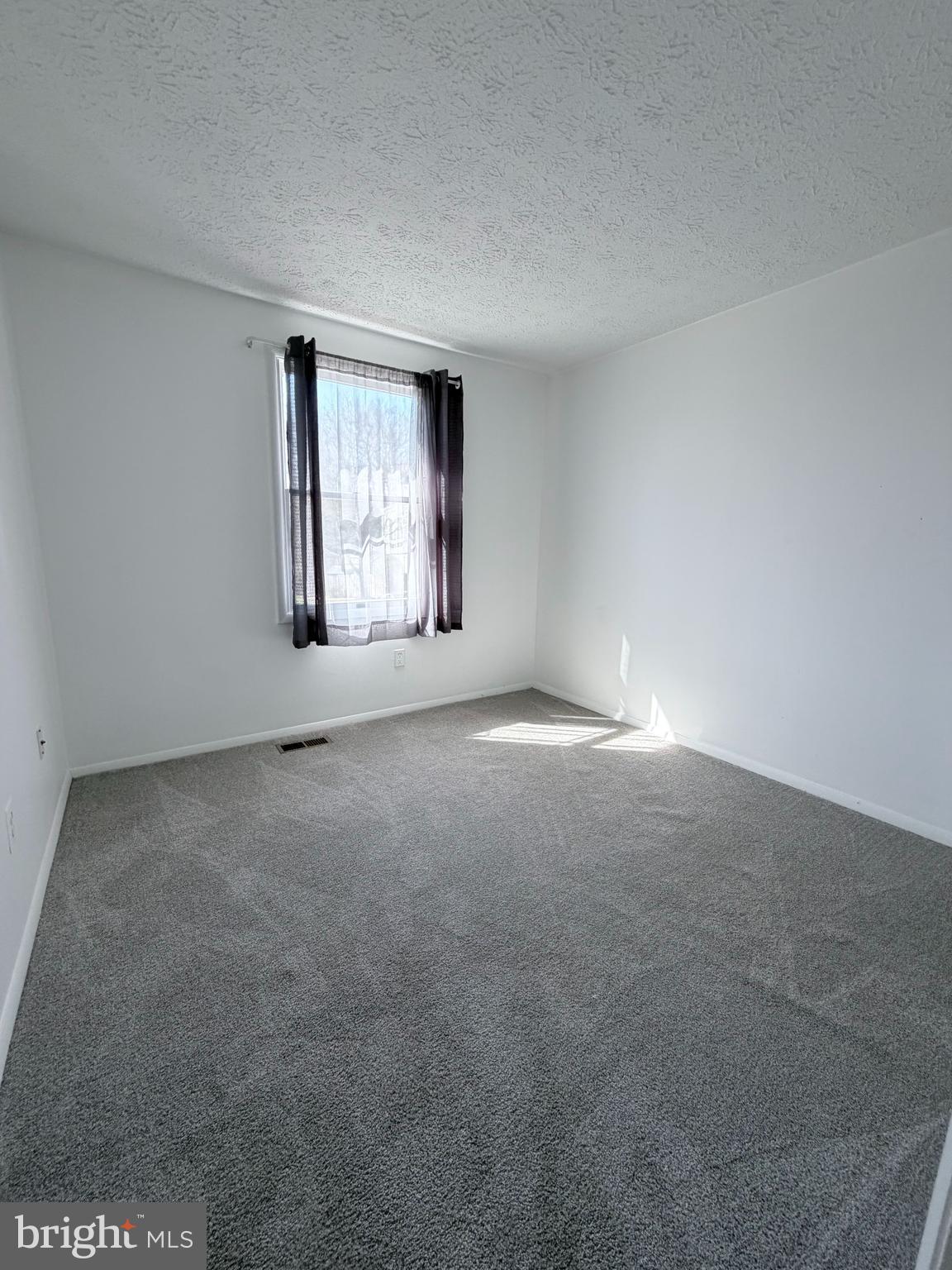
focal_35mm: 14
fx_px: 513
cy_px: 635
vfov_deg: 102.1
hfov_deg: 85.7
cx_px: 476
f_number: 2.2
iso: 200
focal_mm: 2.22
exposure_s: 1/121
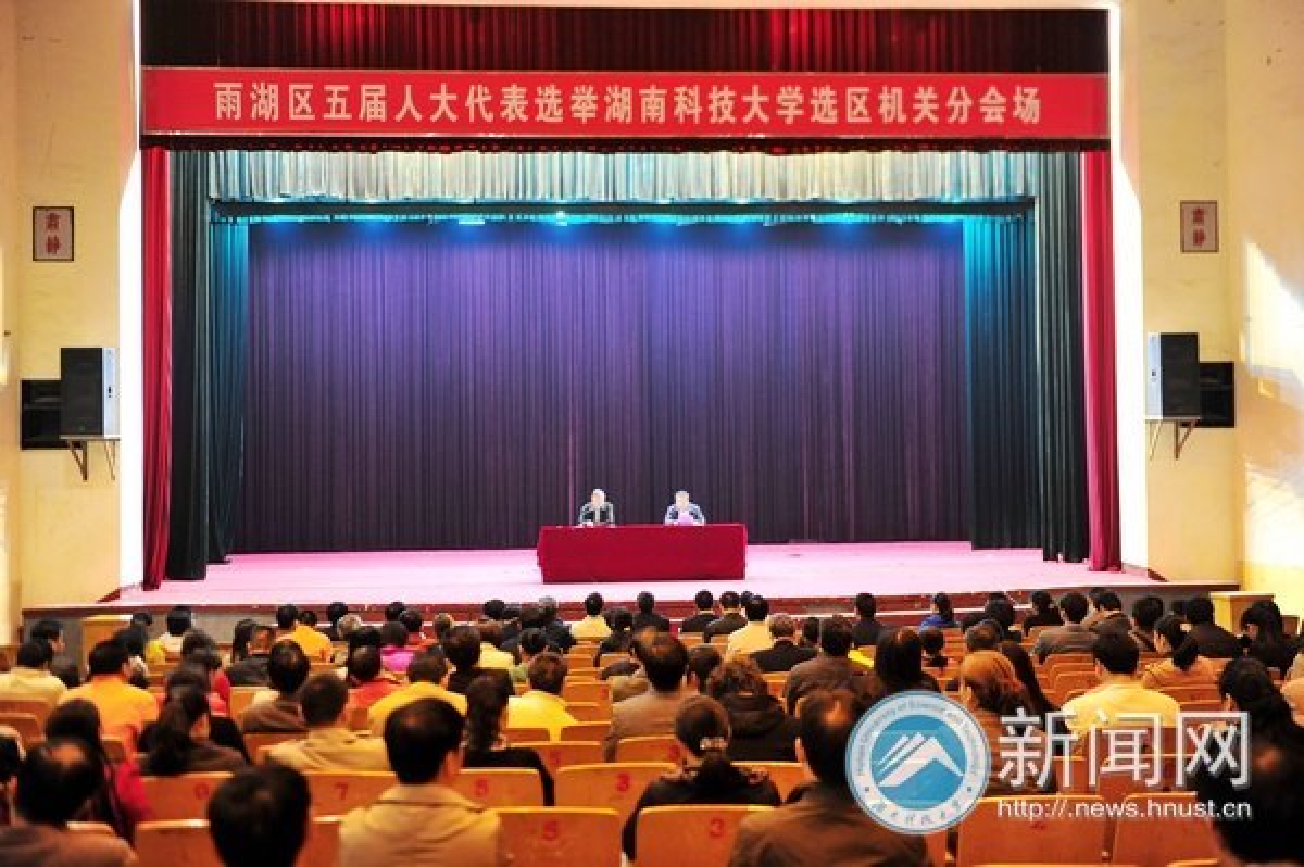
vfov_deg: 36.8
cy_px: 434
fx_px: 1303
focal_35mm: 36
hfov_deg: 53.2
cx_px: 652
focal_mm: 36
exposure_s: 1/30
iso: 2000
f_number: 2.8
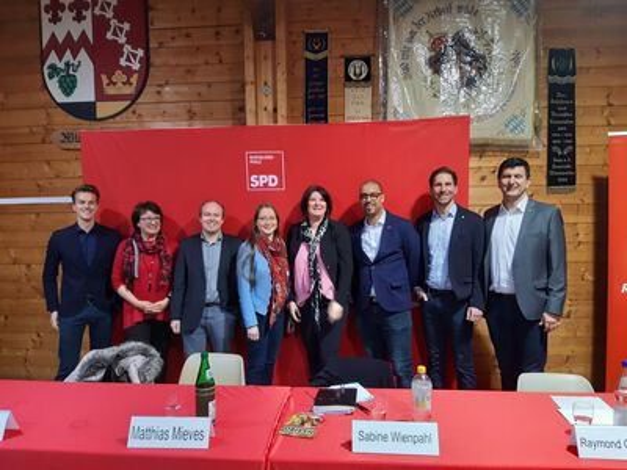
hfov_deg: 67.3
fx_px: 471
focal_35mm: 26
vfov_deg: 53.1
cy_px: 235
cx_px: 314
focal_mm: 3.92
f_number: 1.7
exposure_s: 1/25
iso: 250
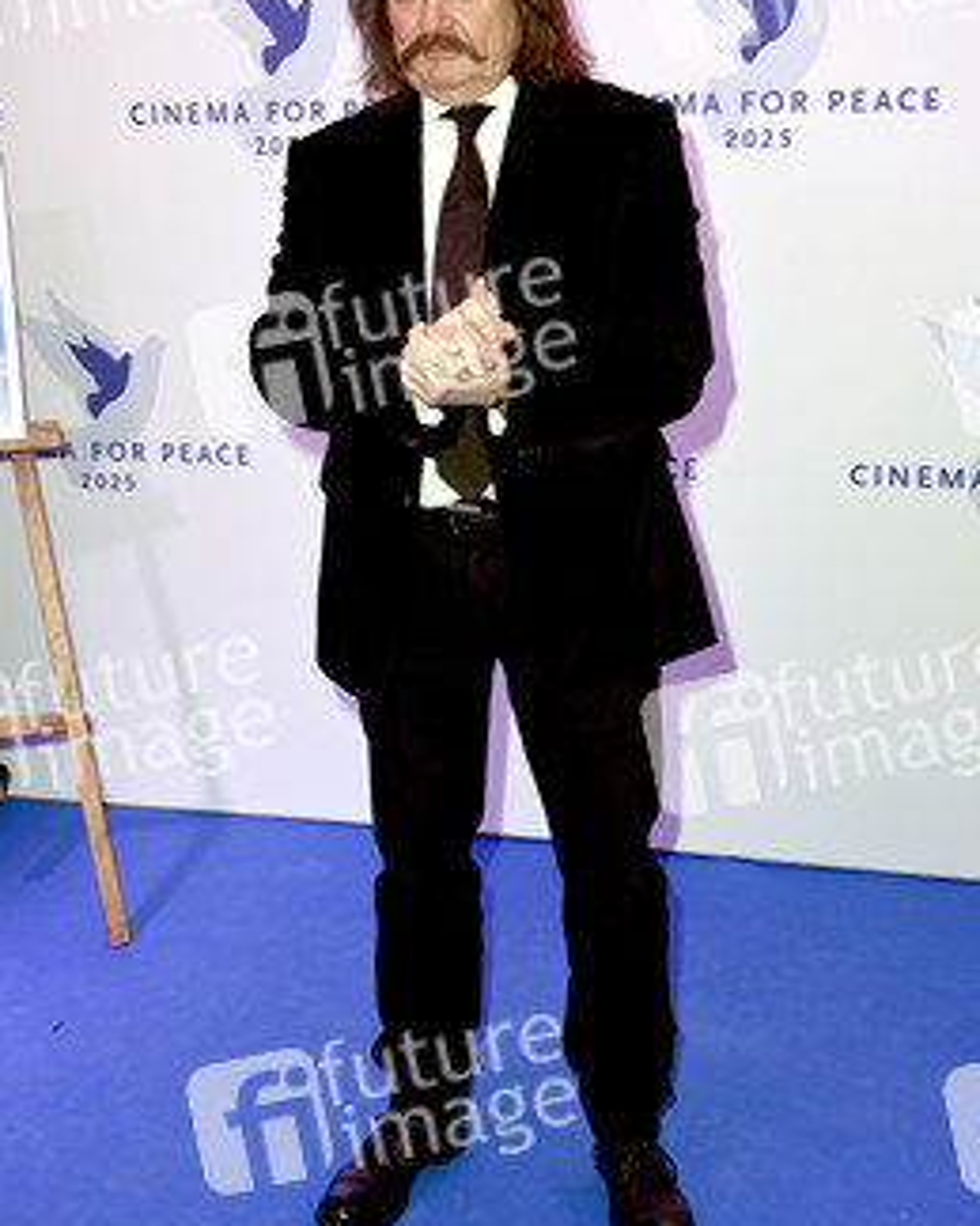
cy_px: 537
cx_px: 492
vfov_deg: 36.6
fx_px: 1850
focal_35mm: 51
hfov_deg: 29.7
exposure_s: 1/250
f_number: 5.6
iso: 640
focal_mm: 44
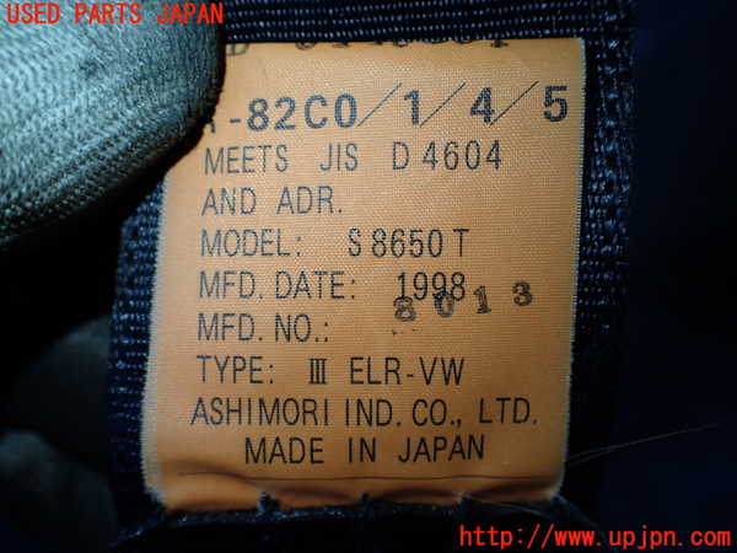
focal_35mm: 30
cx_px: 368
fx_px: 639
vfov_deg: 46.8
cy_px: 276
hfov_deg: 60.0
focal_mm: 5.4
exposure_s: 1/125
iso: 100
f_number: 2.3
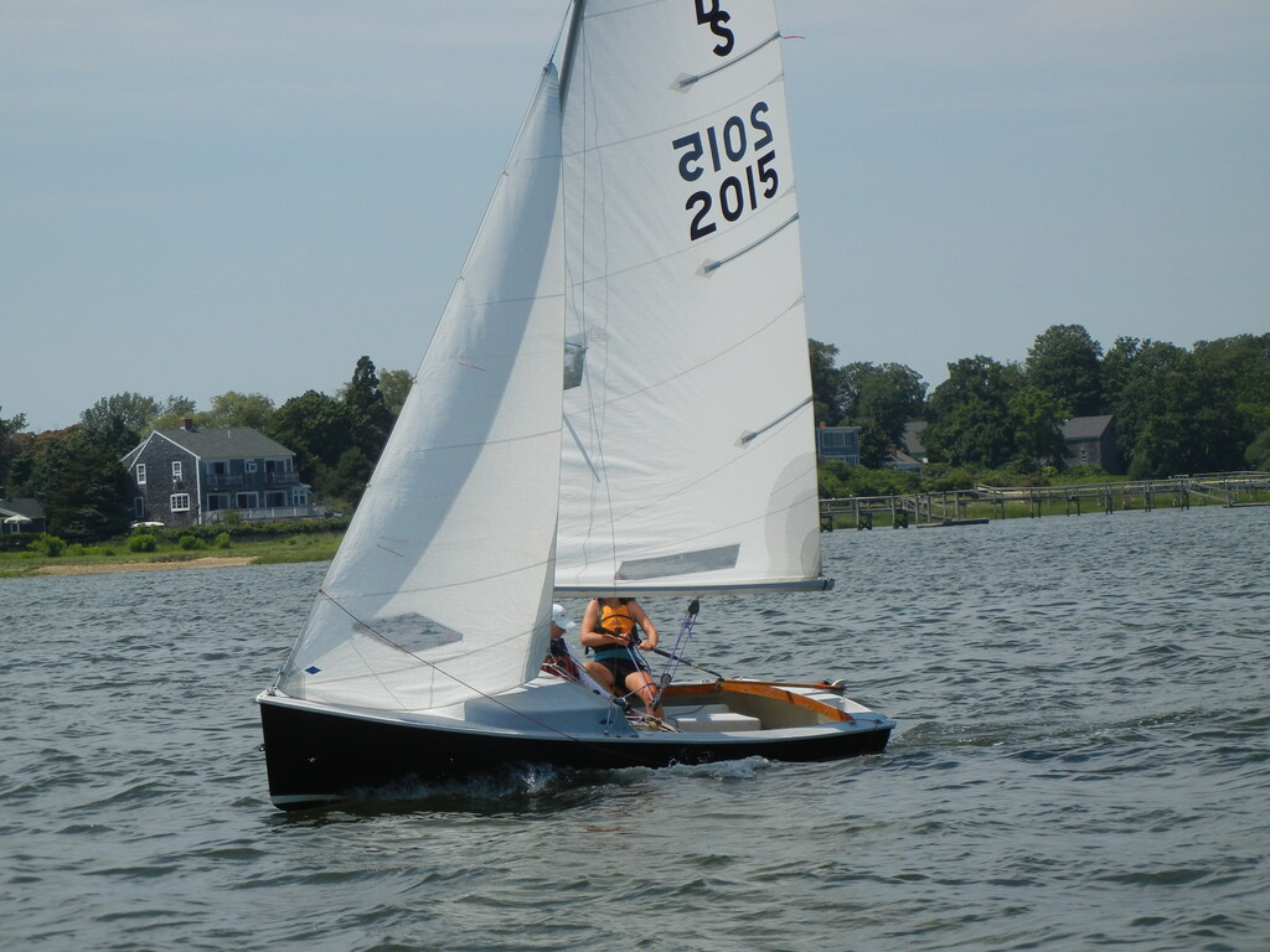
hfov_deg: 14.8
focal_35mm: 133
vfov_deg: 11.1
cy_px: 476
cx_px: 635
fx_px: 4880
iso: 160
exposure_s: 1/430
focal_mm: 24
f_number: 9.2
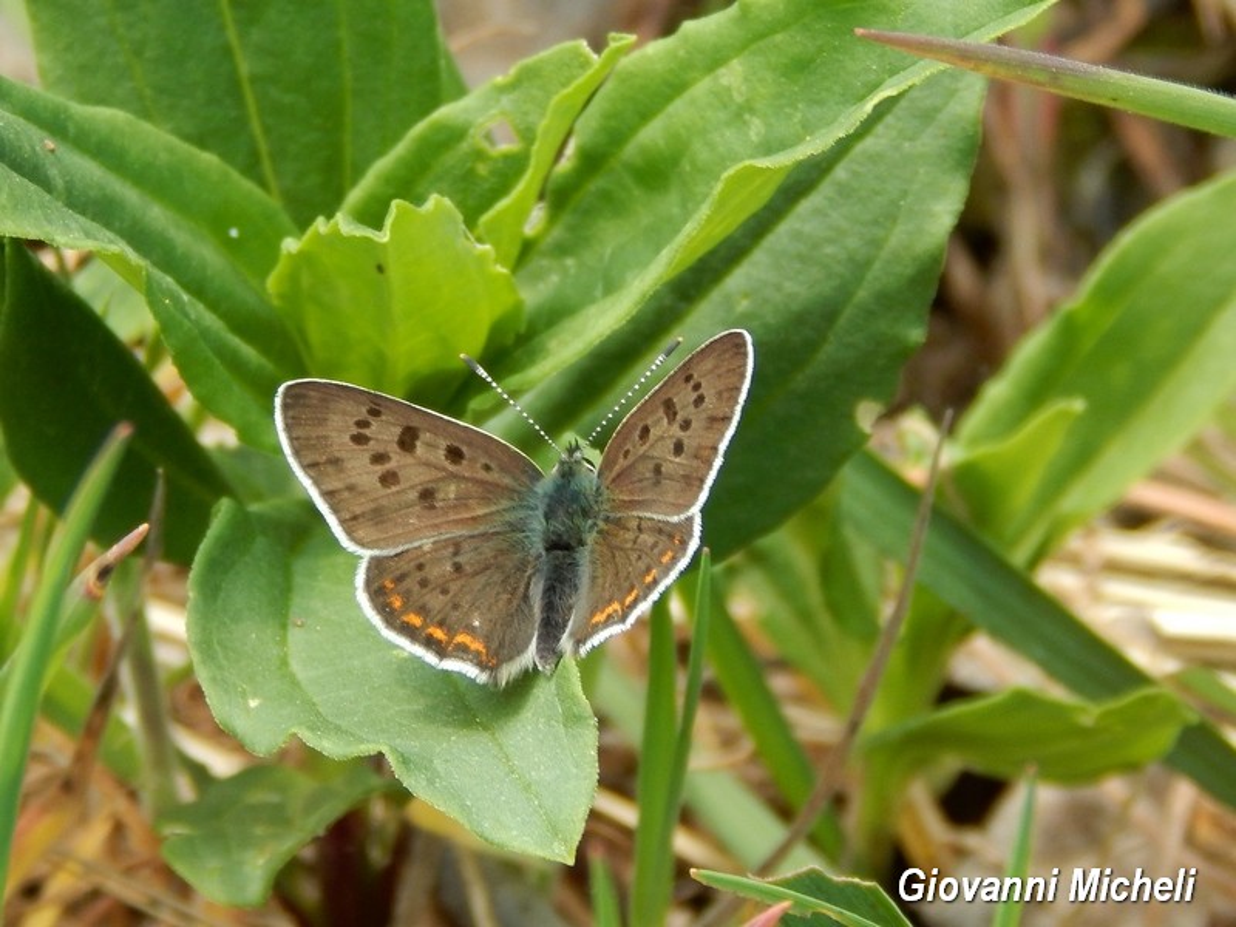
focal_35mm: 184
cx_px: 618
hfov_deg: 10.7
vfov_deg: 8.1
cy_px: 464
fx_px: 6570
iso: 125
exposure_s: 1/100
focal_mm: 32.8
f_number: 5.3
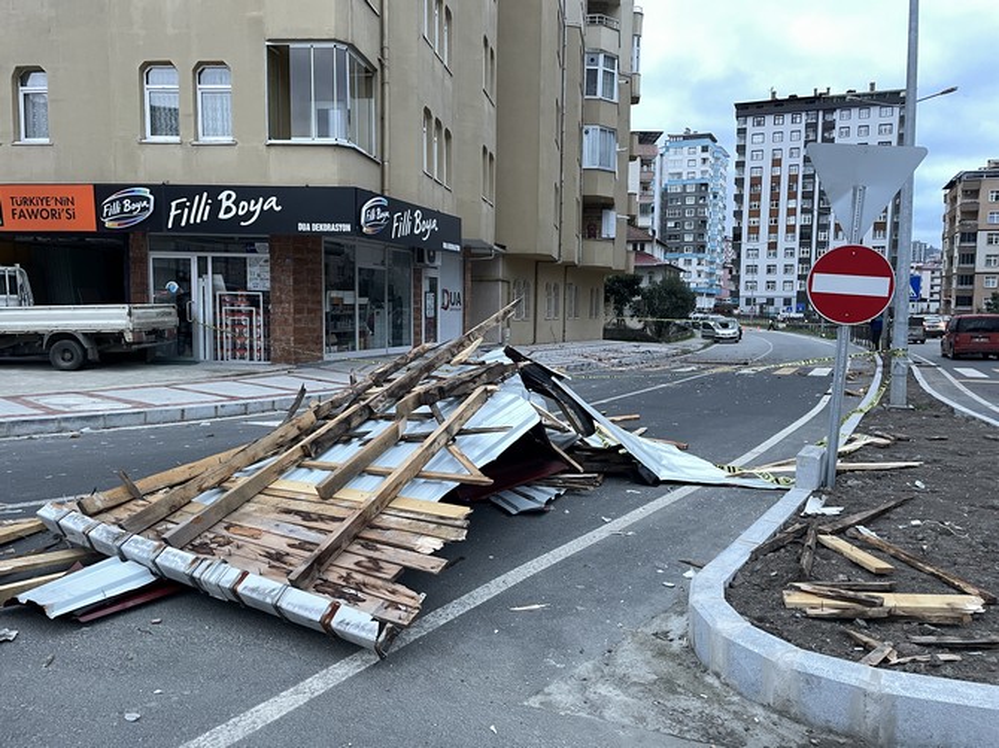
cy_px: 374
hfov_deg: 67.3
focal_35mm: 26
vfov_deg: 53.0
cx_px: 500
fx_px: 750
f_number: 1.6
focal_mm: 4.2
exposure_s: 1/60
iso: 160
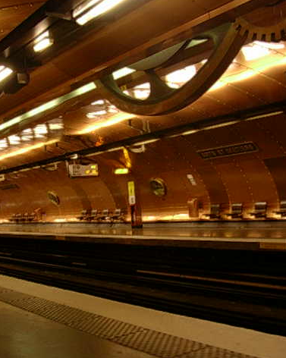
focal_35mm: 49
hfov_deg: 30.8
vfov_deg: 38.1
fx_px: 519
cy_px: 177
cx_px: 119
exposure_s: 1/4
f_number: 2.7
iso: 86
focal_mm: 5.6
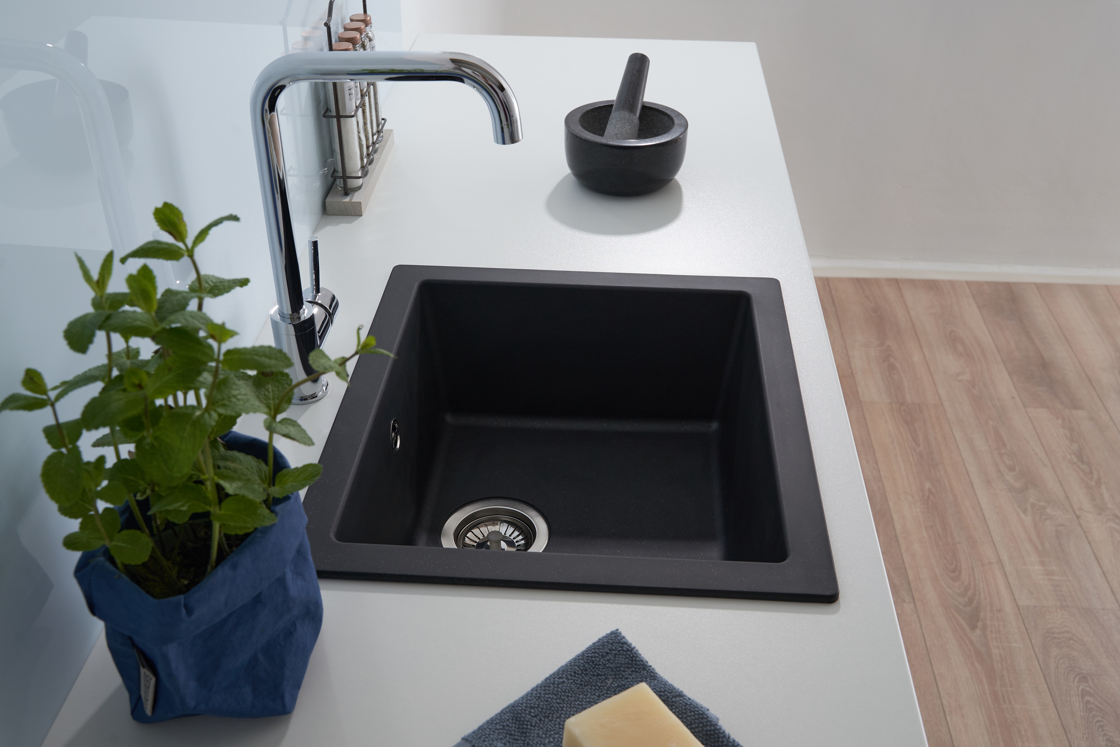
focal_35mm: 36
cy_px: 374
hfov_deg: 53.1
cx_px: 560
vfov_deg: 36.9
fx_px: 1120
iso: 200
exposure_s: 1/160
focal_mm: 36
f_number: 9
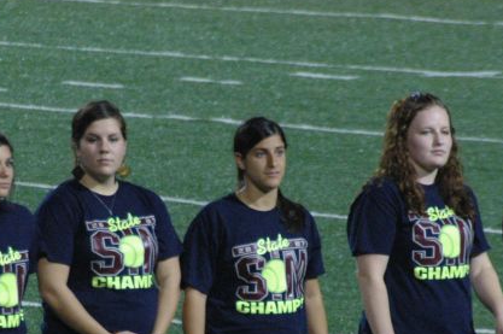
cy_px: 354
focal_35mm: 736
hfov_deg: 2.8
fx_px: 10271
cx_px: 212
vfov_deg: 1.9
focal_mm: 200
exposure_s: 1/40
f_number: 5.6
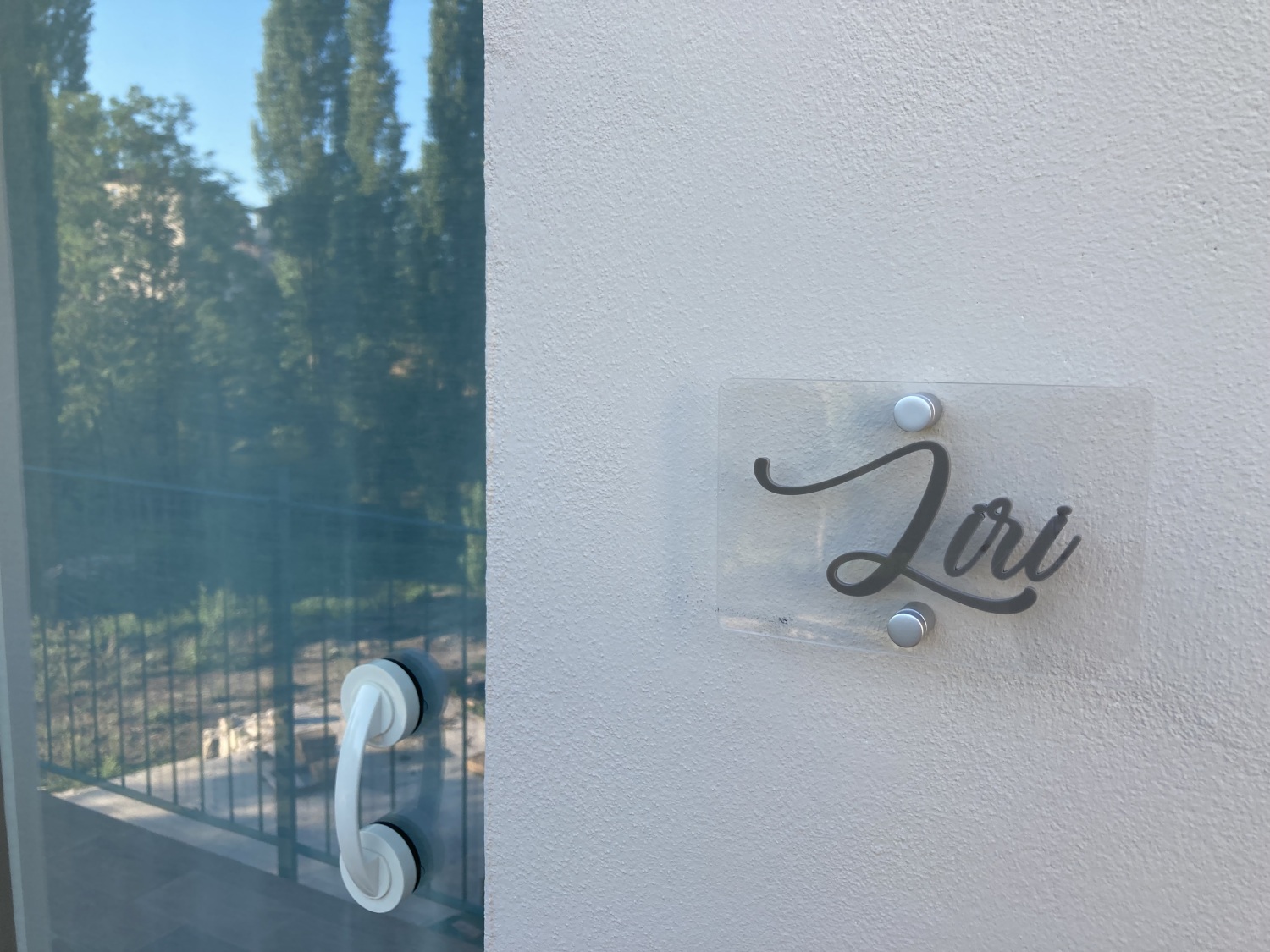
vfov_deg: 49.7
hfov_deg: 63.4
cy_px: 476
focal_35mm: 28
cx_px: 635
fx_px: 1027
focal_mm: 3.99
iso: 20
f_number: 1.8
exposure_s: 1/308
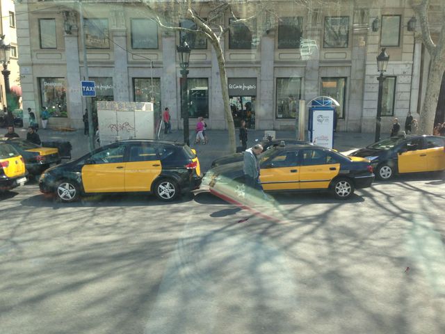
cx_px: 222
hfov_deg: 55.4
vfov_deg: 42.9
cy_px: 167
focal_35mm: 33
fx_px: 424
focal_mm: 4.13
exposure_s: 1/343
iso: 50
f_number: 2.4
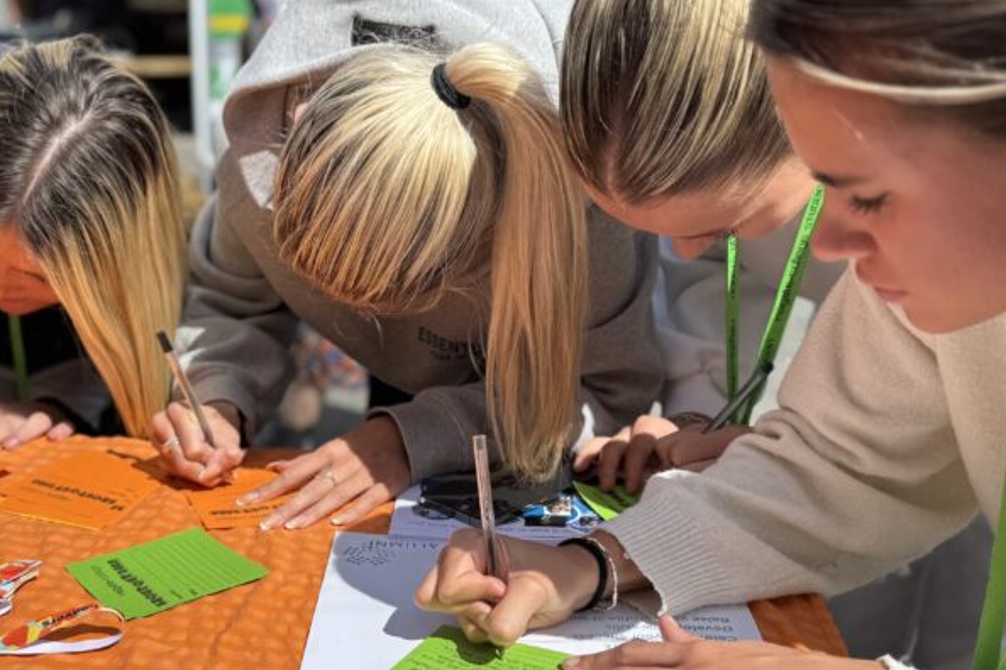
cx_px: 428
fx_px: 1202
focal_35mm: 43
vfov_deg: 30.6
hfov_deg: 45.3
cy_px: 513
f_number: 1.78
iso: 80
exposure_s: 1/2833
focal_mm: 6.76
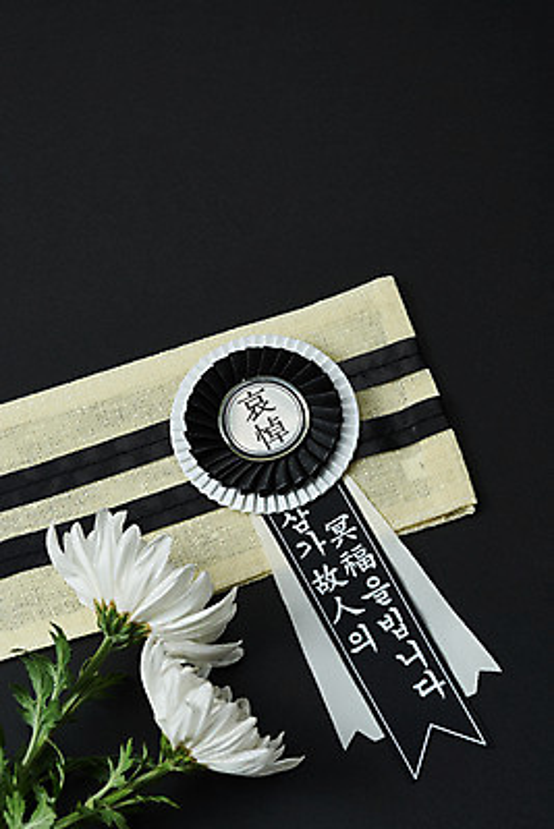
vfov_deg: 19.4
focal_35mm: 105
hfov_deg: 13.1
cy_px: 414
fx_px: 2421
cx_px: 277
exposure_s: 1/125
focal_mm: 105
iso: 100
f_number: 13
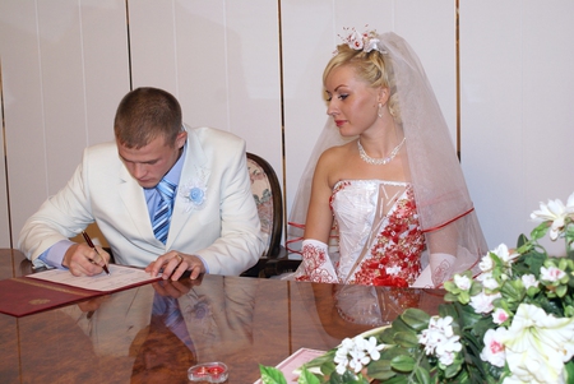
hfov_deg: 33.4
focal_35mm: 60
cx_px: 287
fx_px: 958
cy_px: 192
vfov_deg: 22.7
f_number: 5.6
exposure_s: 1/60
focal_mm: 40
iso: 400
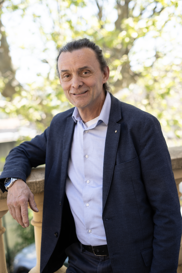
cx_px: 91
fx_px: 379
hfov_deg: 27.0
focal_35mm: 50
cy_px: 136
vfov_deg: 39.6
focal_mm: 50
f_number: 2.8
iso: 100
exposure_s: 1/250
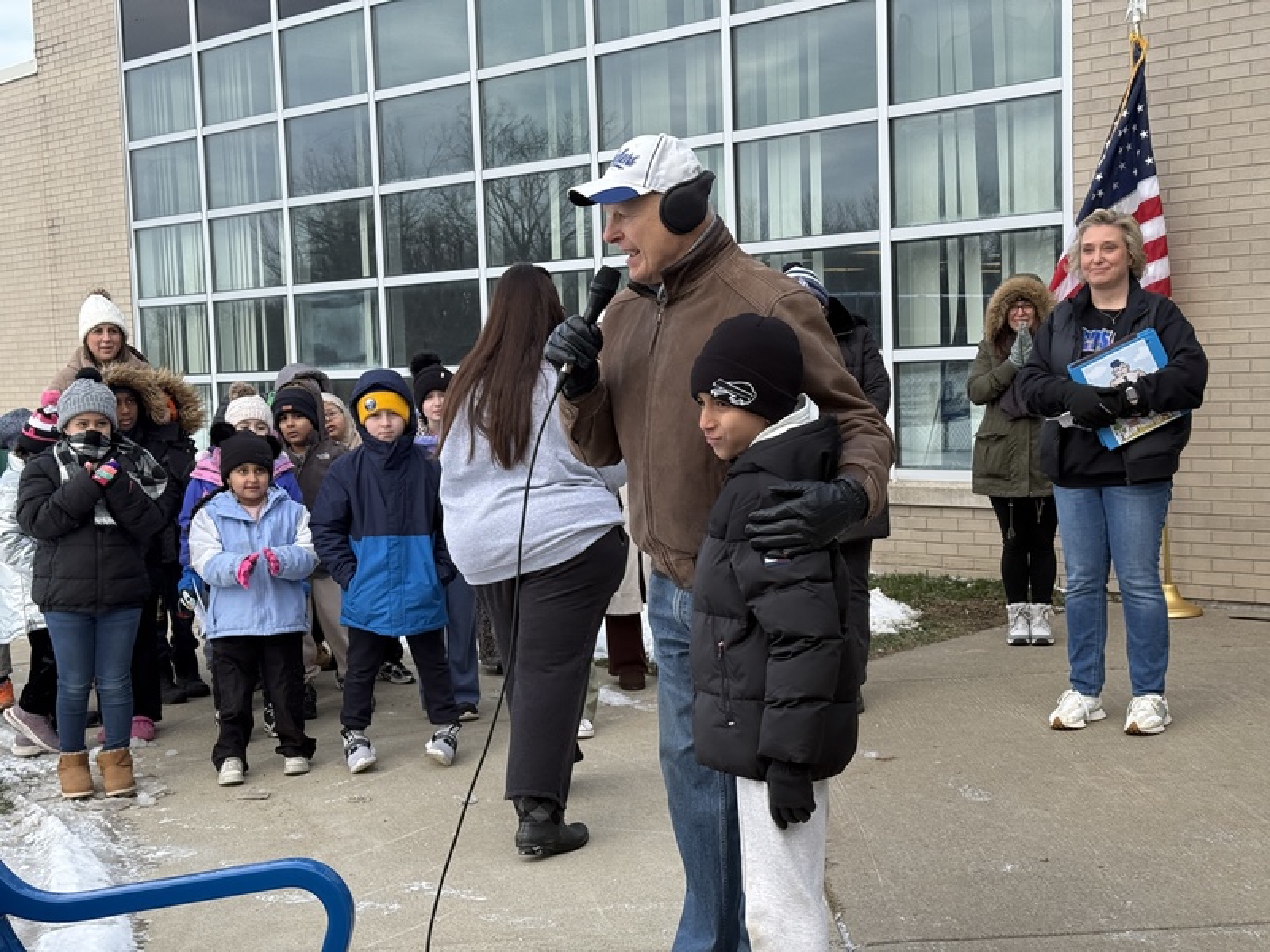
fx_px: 1761
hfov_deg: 39.7
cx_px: 635
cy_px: 476
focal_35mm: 48
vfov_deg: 30.3
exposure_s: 1/1222
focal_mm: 6.76
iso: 100
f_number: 1.78
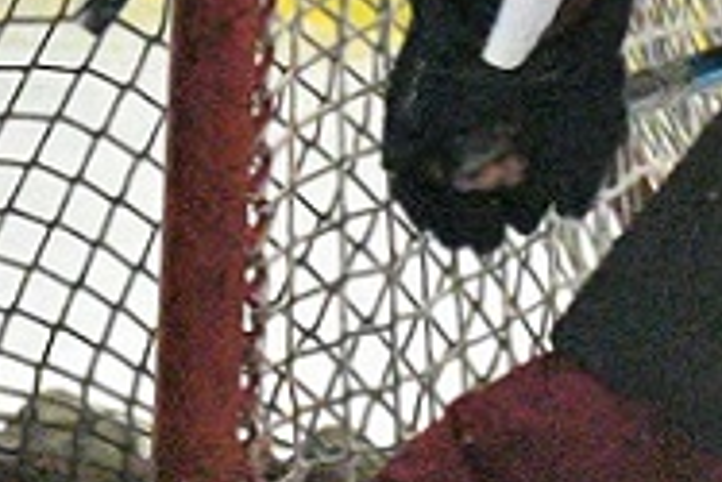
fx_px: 10938
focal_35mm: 545
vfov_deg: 2.5
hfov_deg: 3.8
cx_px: 168
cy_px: -170
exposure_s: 1/1000
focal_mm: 70
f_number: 5
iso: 18000
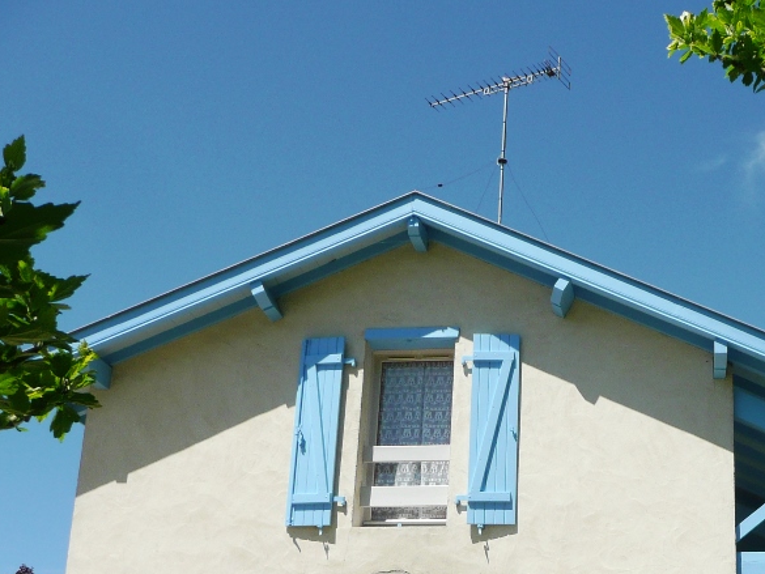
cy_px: 499
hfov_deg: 37.6
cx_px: 603
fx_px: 1083
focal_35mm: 49
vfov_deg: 28.7
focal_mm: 4.6
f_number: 8
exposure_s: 1/250
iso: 100
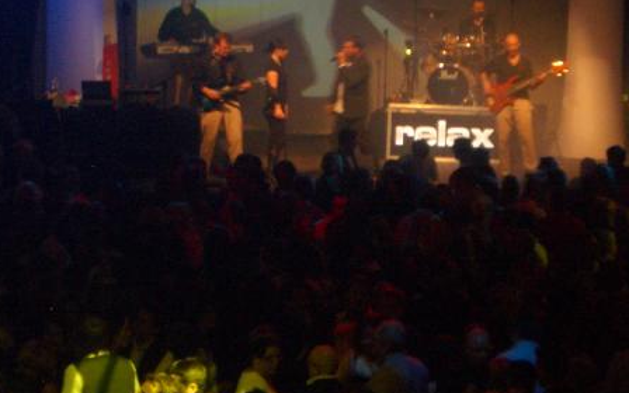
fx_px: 2726
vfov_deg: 8.2
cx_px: 439
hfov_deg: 13.1
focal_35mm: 159
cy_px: 88
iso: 200
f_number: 4.8
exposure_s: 1/8
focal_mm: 17.4
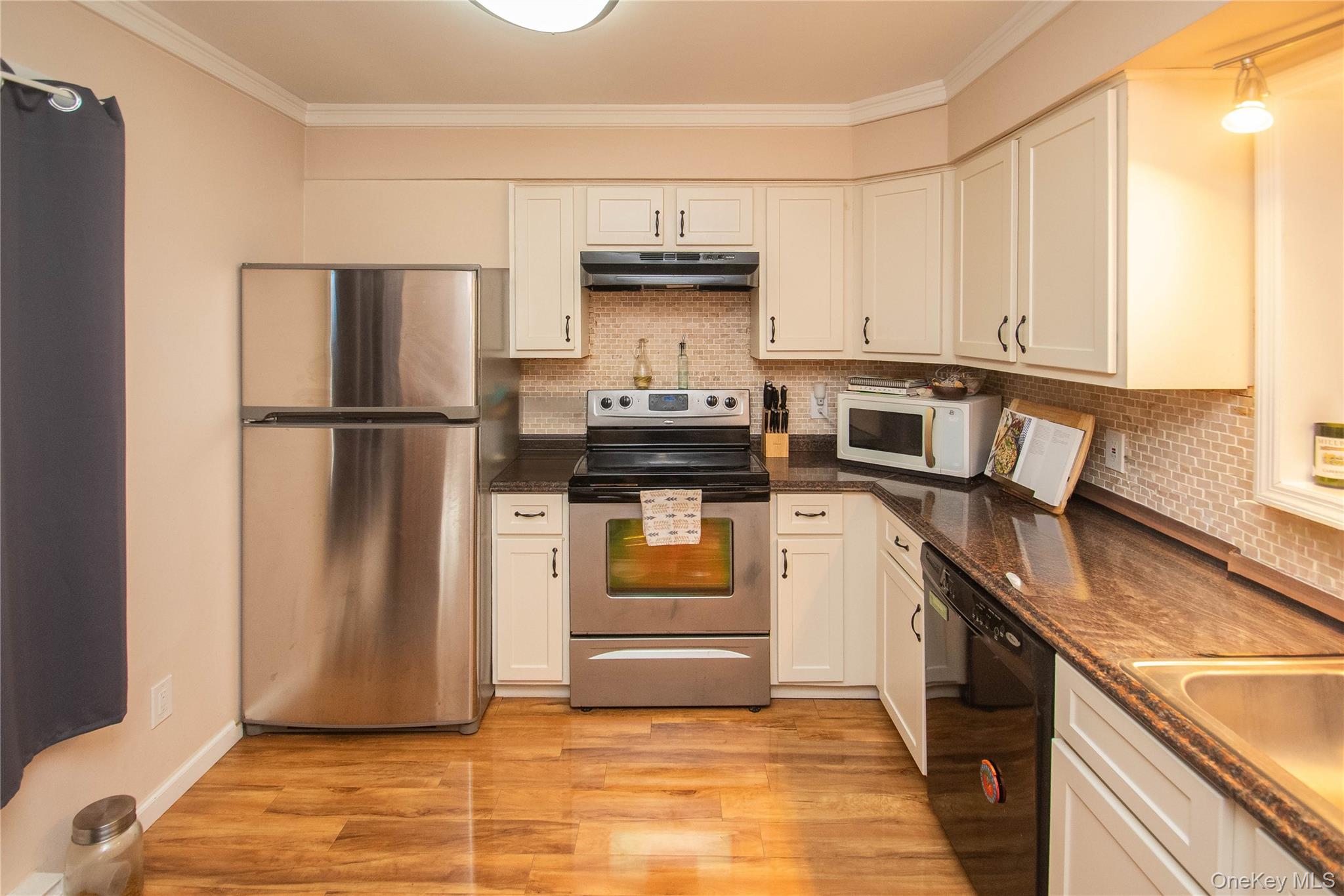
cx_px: 672
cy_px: 448
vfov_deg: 77.3
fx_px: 560
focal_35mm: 15
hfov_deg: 100.4
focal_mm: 10
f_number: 5.6
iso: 2500
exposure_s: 1/60
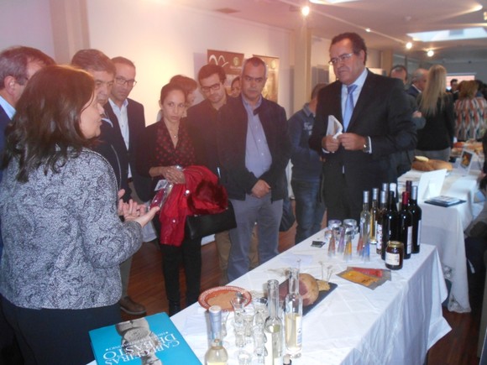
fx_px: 422
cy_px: 182
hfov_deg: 60.0
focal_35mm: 30
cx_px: 244
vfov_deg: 46.8
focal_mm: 5.1
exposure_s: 1/25
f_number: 3.4
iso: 360
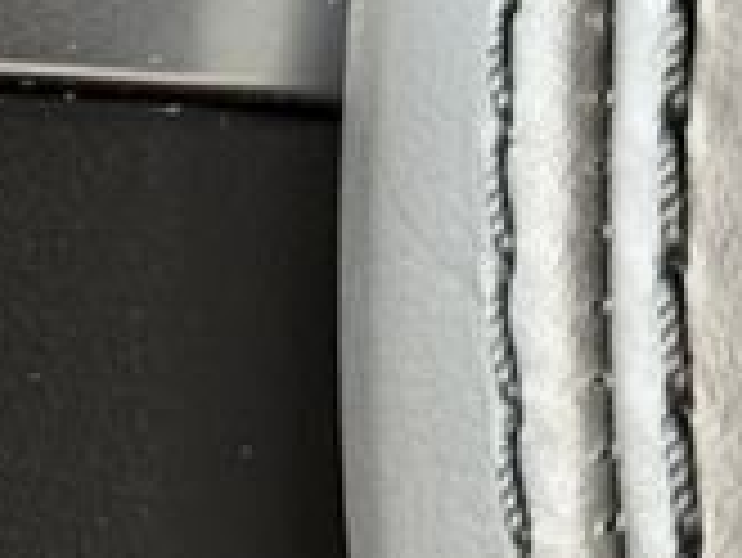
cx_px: -787
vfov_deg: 5.0
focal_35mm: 297
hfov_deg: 6.5
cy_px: 410
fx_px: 6371
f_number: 1.78
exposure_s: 1/60
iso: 125
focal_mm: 6.76
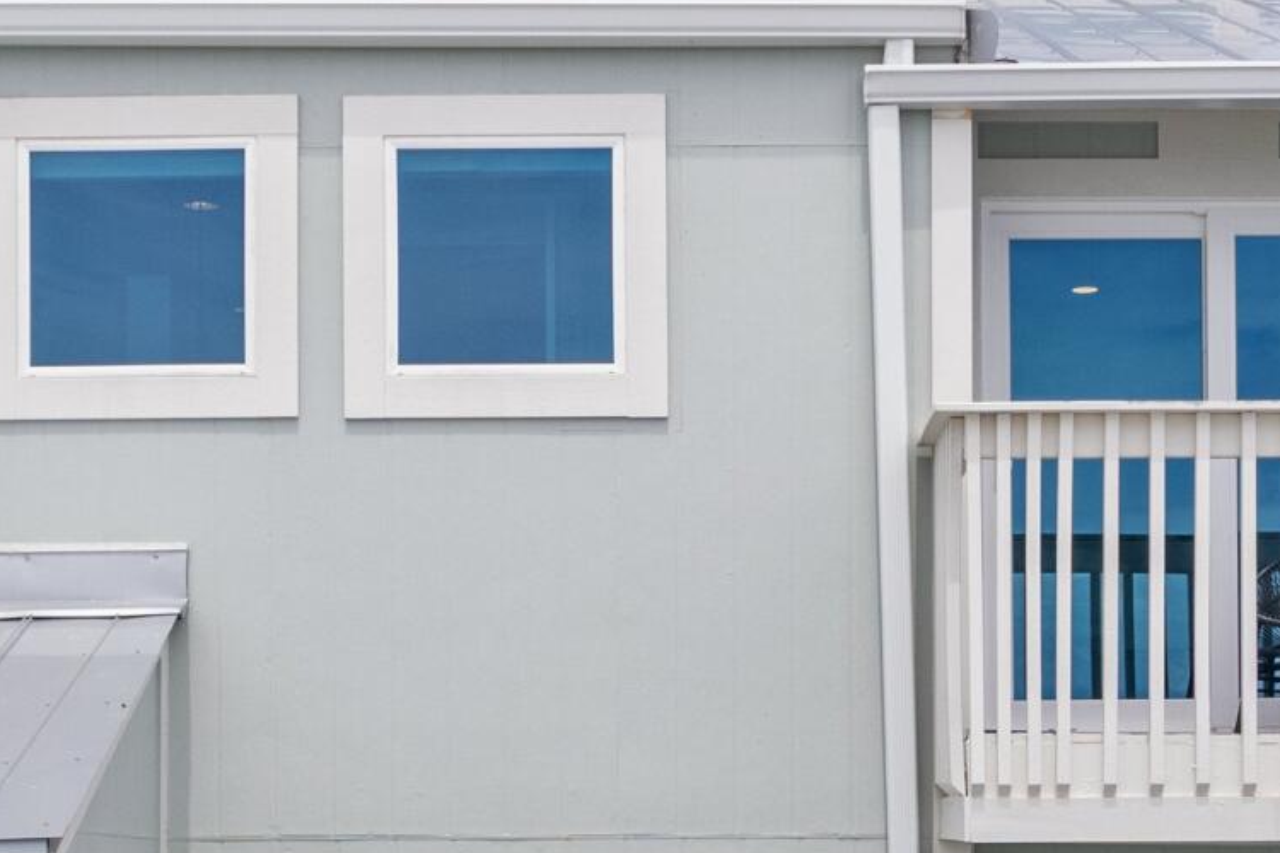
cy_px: 911
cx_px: 684
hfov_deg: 23.1
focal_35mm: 88
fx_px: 3129
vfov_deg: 15.2
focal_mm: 8.38
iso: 100
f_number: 2.8
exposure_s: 1/1600
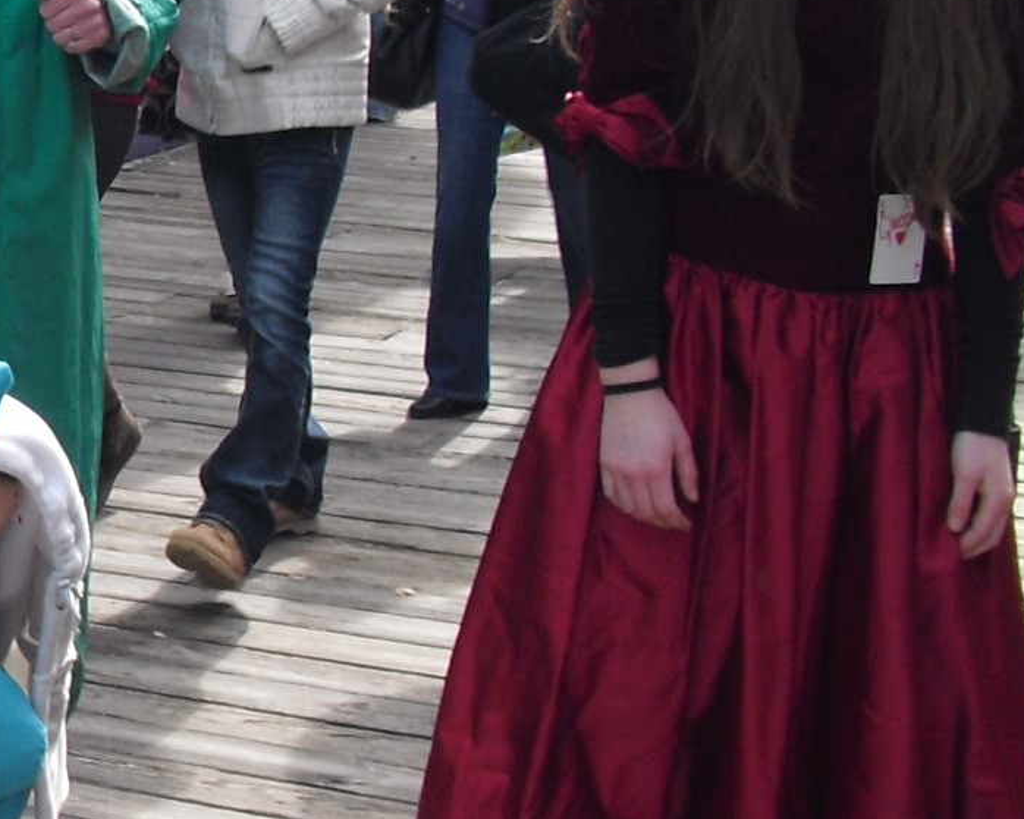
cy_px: 142
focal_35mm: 116
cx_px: -648
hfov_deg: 15.0
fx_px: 3515
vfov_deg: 13.2
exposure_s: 1/80
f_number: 7.8
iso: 100
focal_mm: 6.3
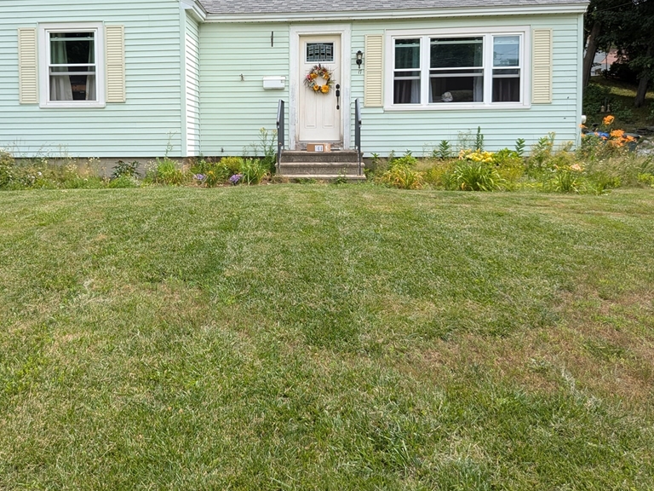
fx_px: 605
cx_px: 259
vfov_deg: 43.7
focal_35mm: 32
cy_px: 174
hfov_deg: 56.3
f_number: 1.7
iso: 41
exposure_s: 1/1044
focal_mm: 4.53
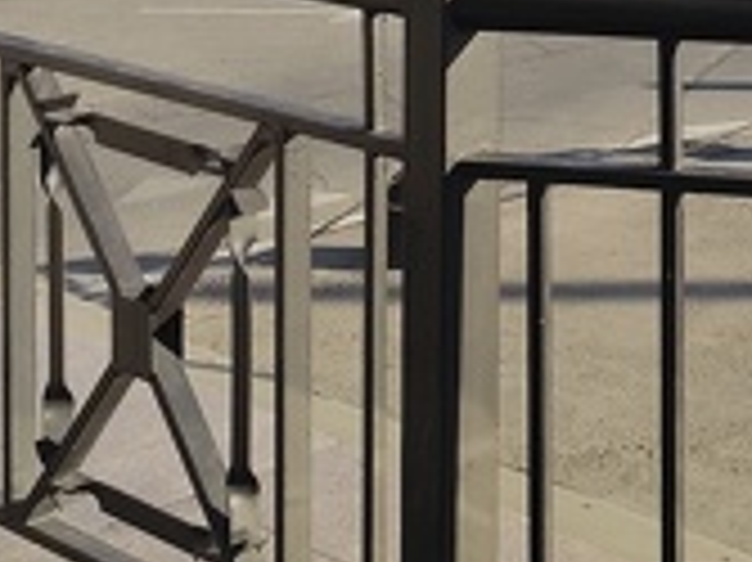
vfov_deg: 12.3
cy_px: -477
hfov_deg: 16.0
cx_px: 1247
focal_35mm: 109
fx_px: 2366
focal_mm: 6.19
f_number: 1.65
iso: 50
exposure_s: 1/787
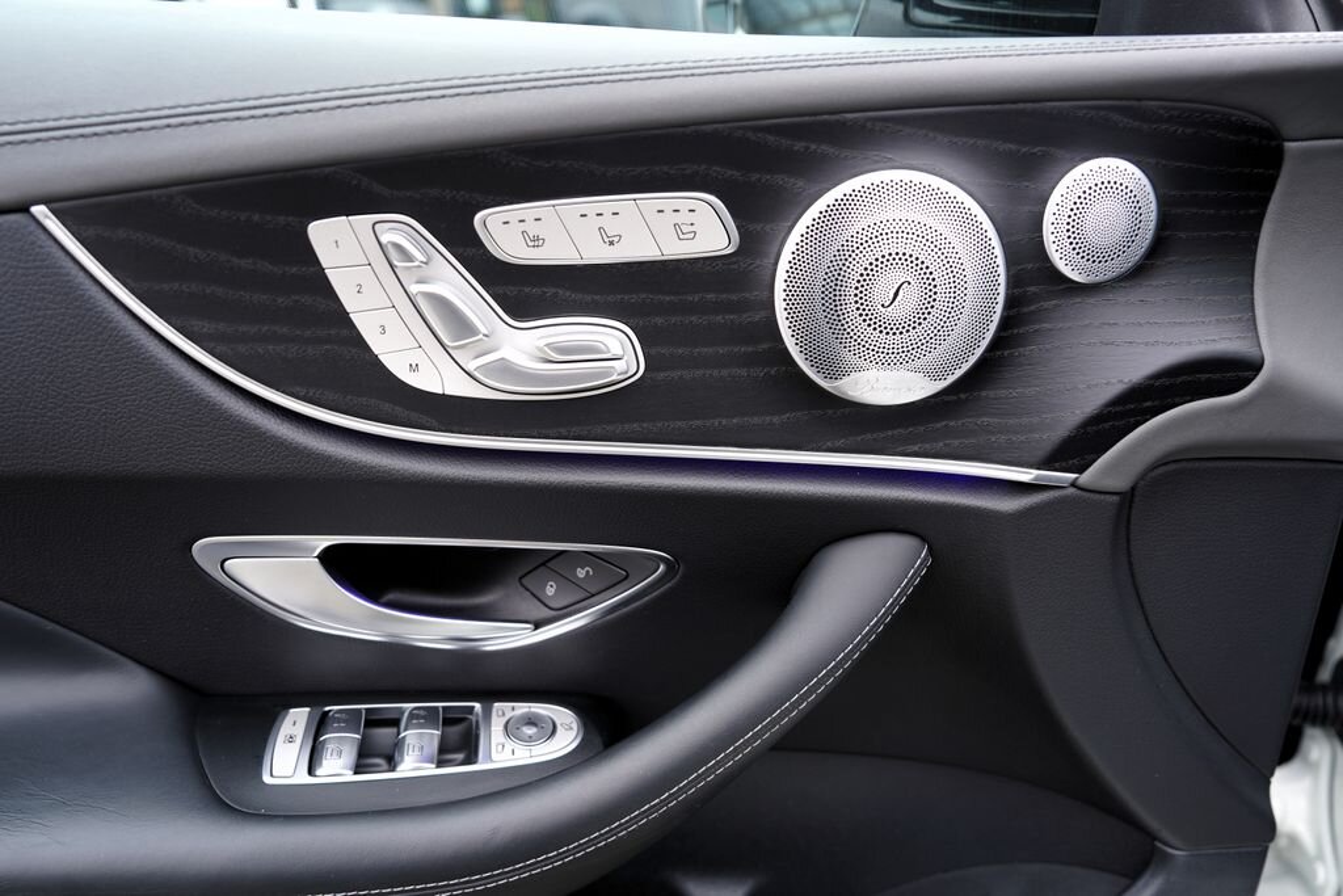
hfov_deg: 73.7
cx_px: 672
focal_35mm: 24
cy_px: 448
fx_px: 895
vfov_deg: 53.1
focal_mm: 24
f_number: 4
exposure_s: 1/50
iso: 100
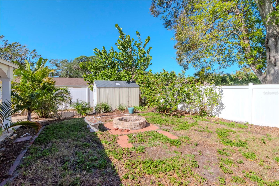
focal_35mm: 16
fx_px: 128
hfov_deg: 95.0
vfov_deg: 72.0
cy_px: 93
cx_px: 140
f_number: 14
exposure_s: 1/500
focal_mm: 11
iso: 800
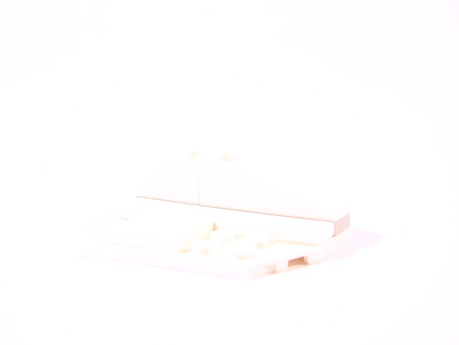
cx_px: 230
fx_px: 1551
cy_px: 172
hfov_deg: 16.8
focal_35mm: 117
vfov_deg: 12.7
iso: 100
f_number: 3.2
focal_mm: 19.4
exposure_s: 1/10
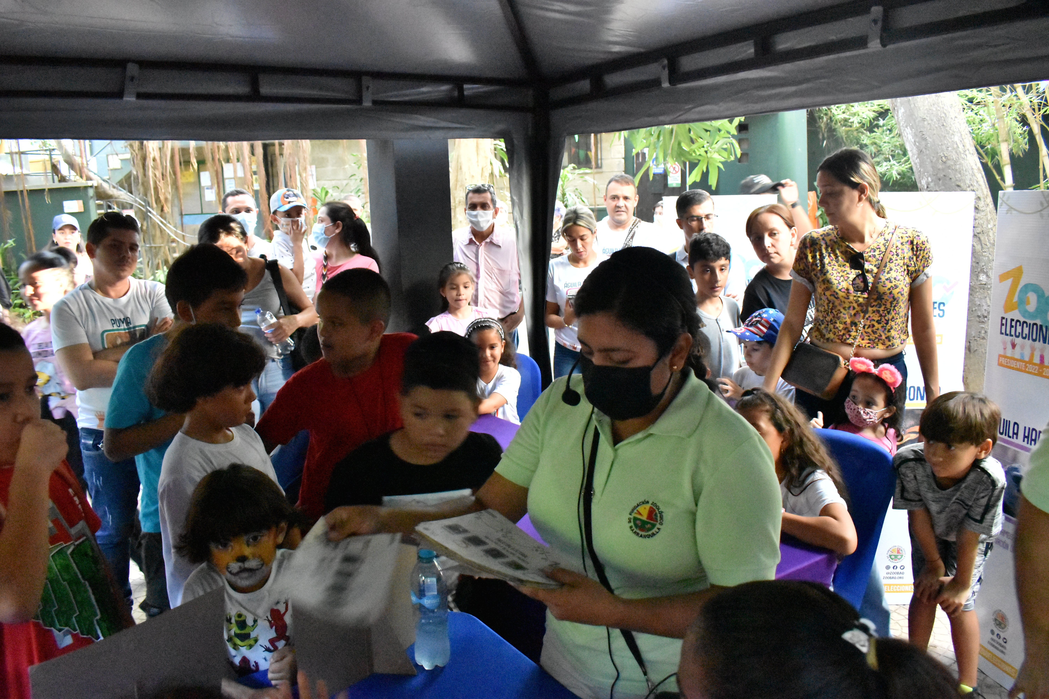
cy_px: 350
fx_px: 787
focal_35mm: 27
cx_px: 524
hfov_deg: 67.4
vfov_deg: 47.9
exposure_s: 1/30
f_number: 5
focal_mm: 18
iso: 8000
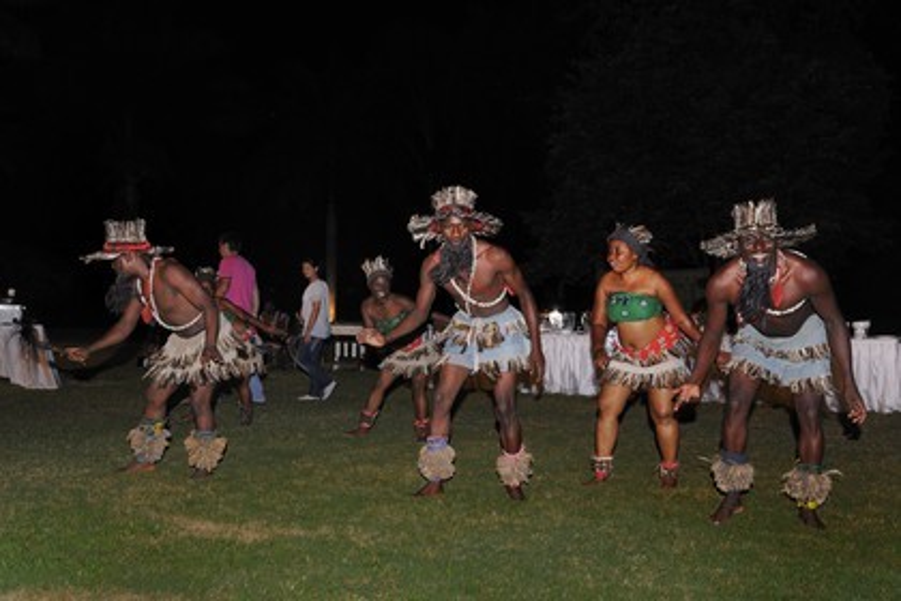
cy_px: 300
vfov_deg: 42.3
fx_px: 776
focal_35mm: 31
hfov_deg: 60.3
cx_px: 450
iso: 800
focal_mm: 31
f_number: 4
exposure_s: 1/60
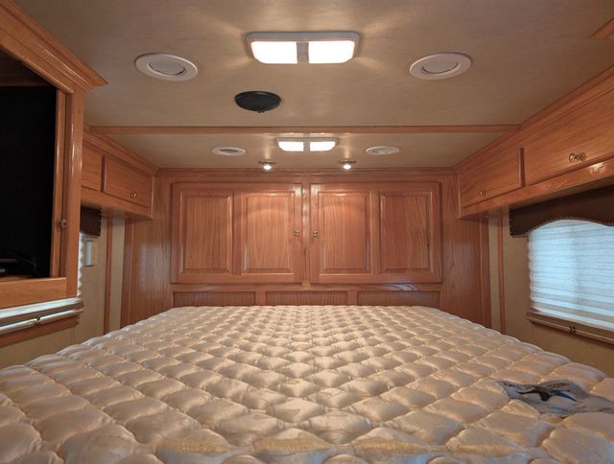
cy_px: 232
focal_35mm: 24
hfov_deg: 71.4
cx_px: 307
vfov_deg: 57.1
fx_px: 427
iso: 64
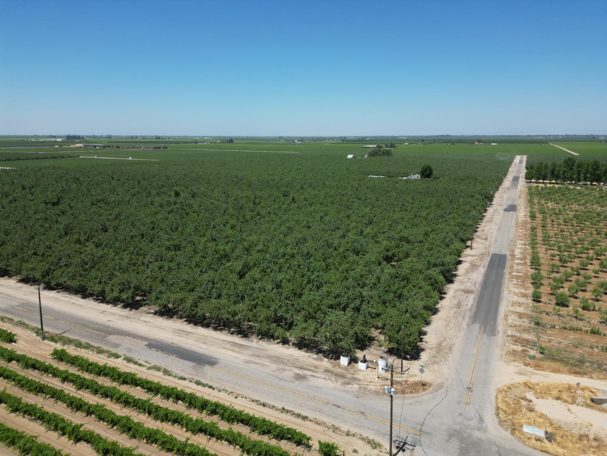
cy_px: 228
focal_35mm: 24
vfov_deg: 56.8
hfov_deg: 71.6
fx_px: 421
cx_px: 304
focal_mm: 6.72
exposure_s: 1/3000
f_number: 1.7
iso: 100
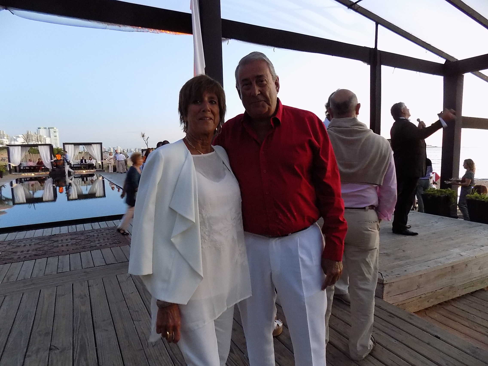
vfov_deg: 58.9
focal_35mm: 23
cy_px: 183
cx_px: 244
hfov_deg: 73.9
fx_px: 324
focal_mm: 4
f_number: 3.1
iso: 400
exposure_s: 1/20
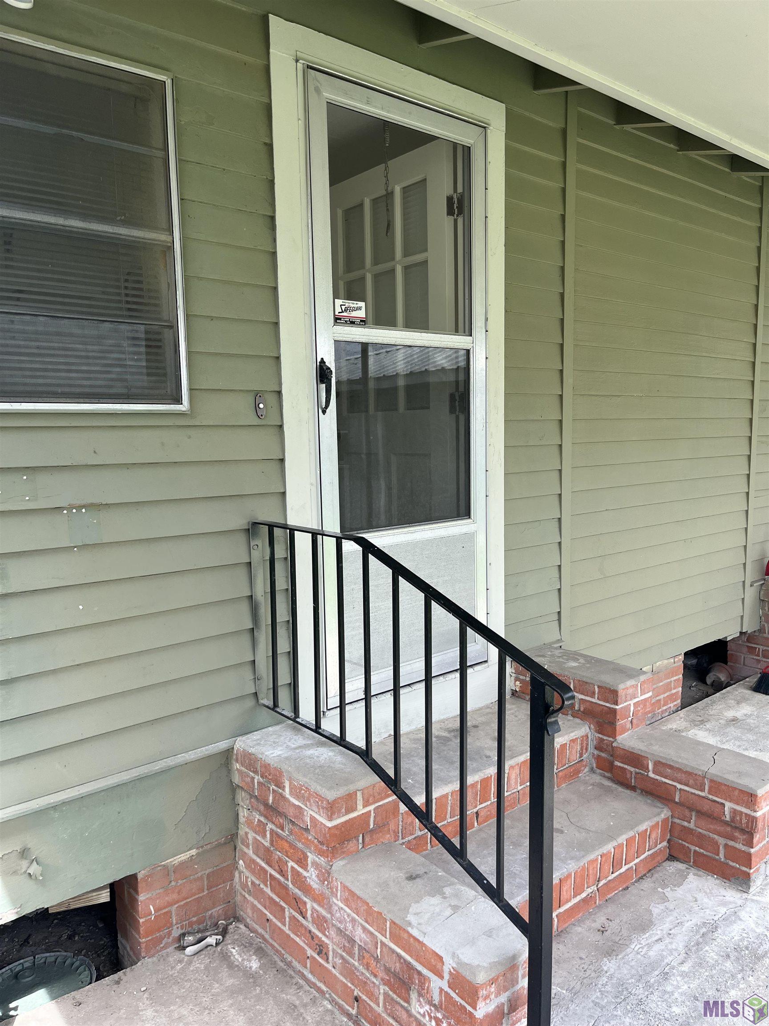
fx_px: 770
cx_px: 384
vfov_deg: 67.3
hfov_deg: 53.1
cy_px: 513
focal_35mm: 26
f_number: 1.6
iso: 50
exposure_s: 1/777
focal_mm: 5.1
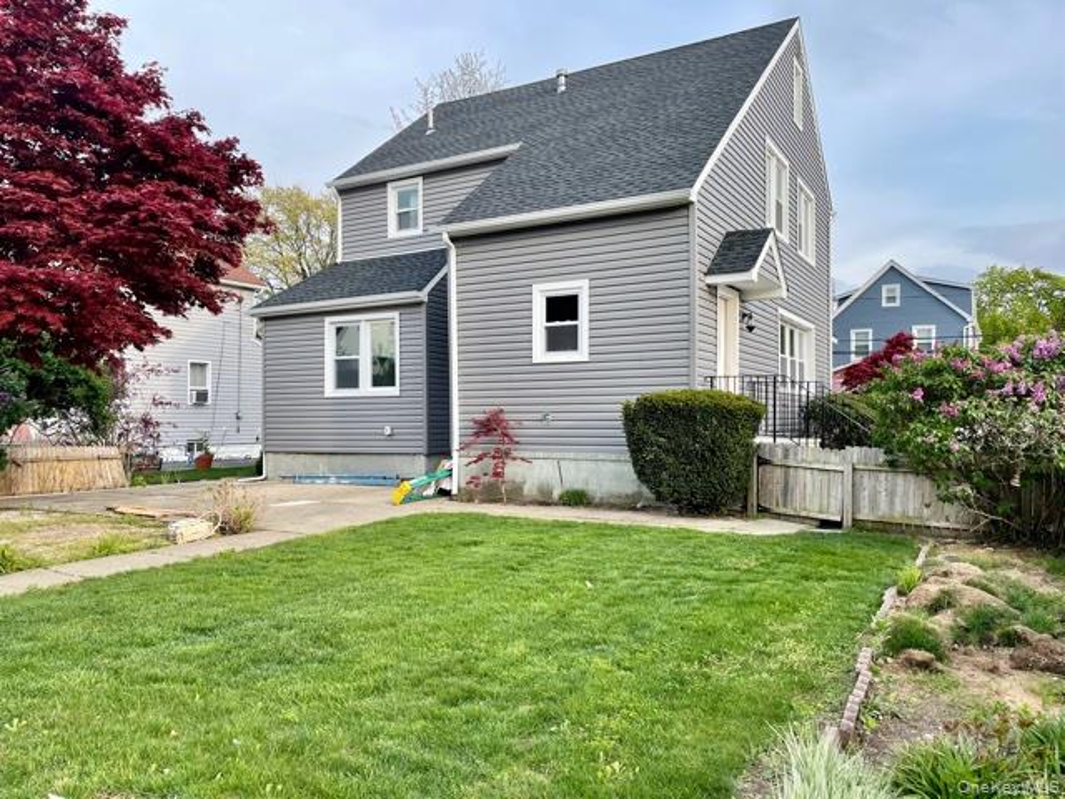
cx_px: 532
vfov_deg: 53.1
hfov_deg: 67.3
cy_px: 400
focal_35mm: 26
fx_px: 800
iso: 32
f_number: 1.6
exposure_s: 1/587
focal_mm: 4.2
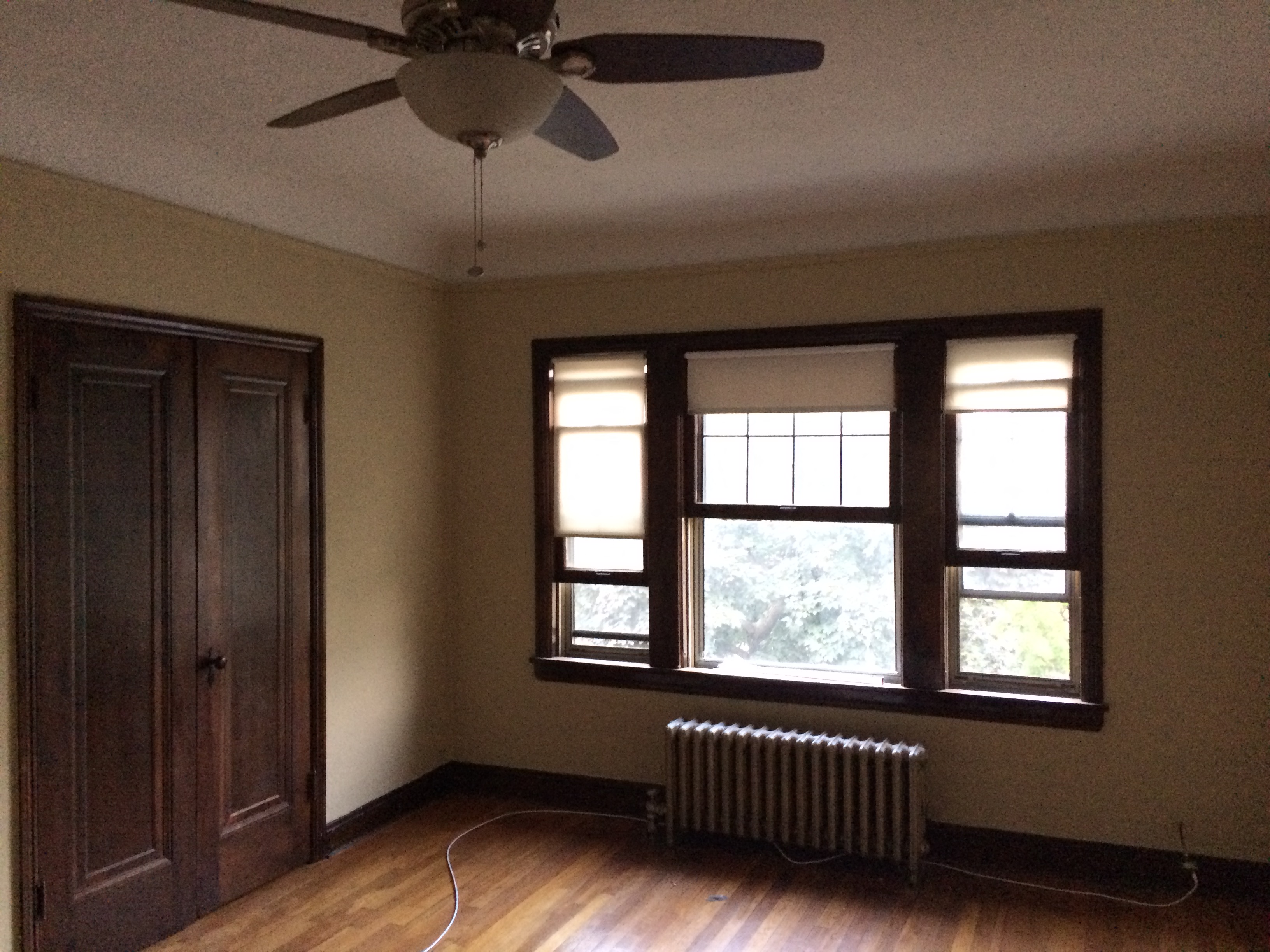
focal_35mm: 29
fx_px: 1064
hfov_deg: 61.7
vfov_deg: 48.2
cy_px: 476
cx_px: 635
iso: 320
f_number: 2.2
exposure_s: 1/30
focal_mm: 4.15
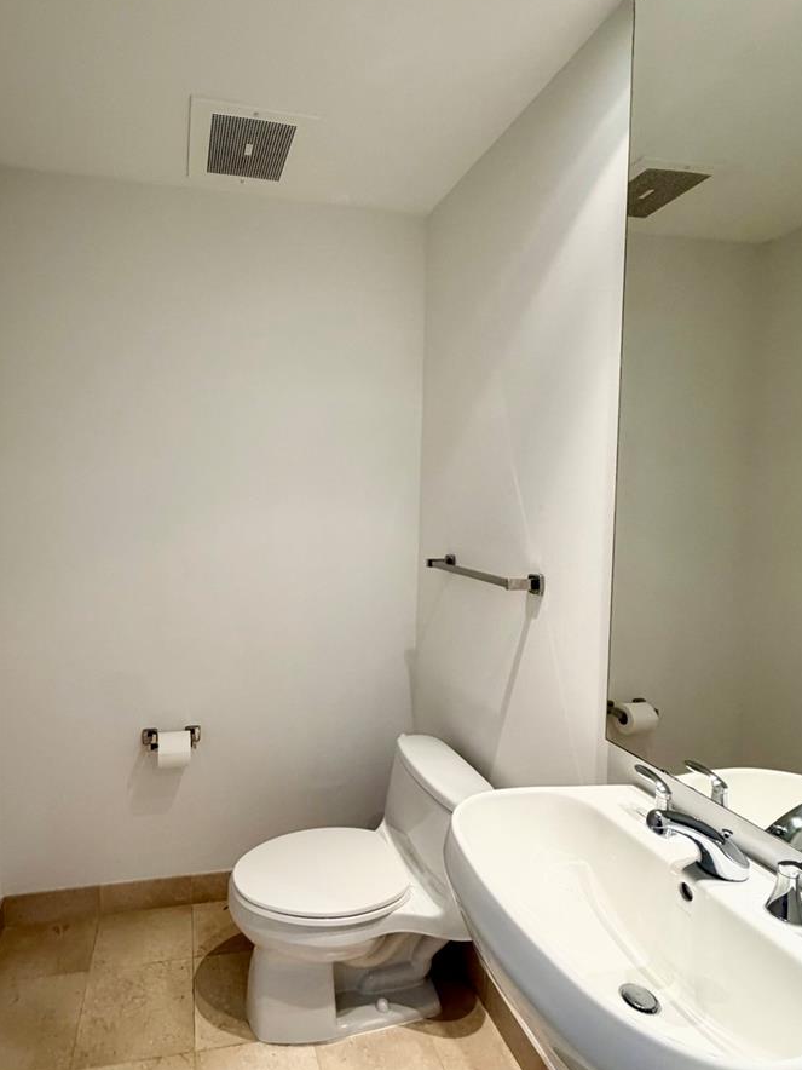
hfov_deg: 67.4
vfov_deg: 84.7
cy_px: 534
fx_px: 587
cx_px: 290
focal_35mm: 19
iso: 200
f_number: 2.2
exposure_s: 1/120
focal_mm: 2.22
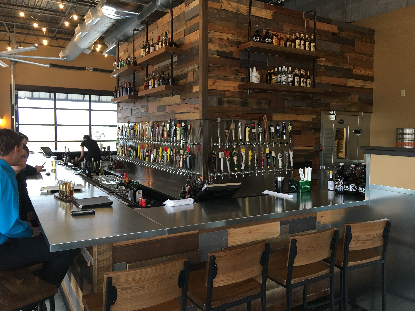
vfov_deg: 48.2
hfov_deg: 61.7
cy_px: 156
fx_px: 348
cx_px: 208
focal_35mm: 29
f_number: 2.2
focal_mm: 4.15
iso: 50
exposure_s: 1/15
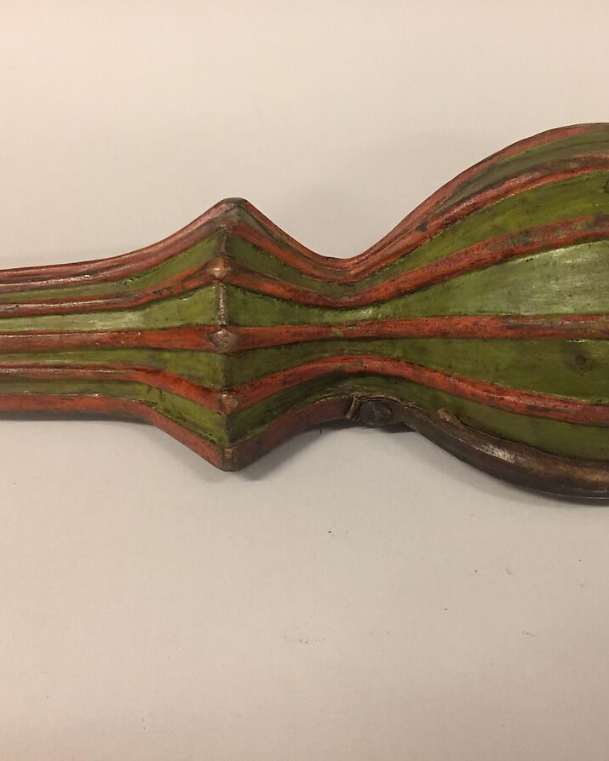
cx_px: 353
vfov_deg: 47.9
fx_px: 856
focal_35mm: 38
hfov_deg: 39.0
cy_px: 379
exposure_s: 1/30
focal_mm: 4.15
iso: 160
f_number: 2.2
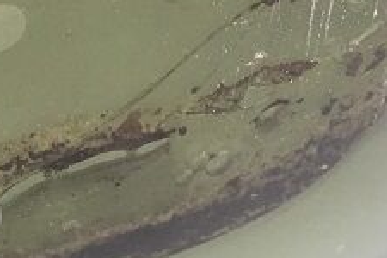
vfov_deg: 9.6
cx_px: -65
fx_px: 1451
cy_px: -217
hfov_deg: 14.7
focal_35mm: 135
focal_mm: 4.15
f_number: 2.2
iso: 125
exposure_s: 1/33
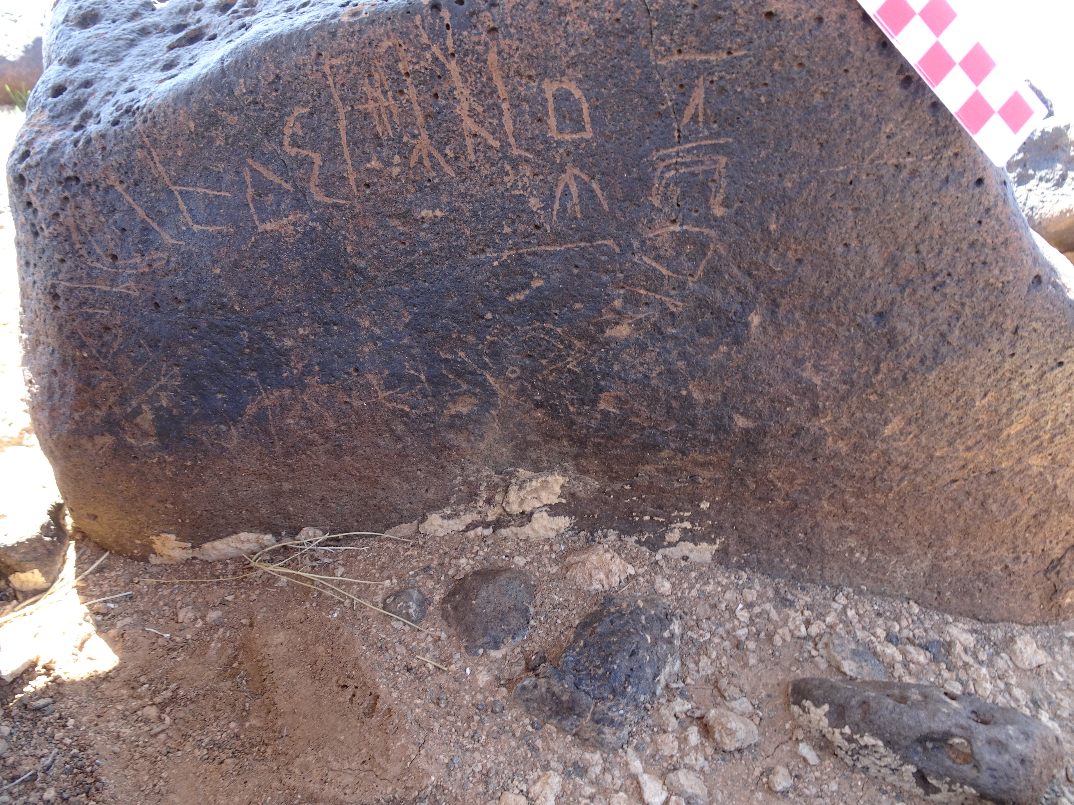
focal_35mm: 24
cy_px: 402
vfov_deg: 56.8
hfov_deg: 71.6
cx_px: 537
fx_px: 745
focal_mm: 4.1
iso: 80
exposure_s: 1/50
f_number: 3.5
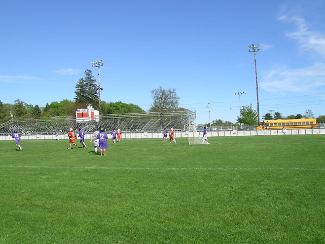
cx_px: 188
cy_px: 121
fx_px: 319
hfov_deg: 53.7
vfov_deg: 41.8
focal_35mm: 34
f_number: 6.3
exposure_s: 1/296
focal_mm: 5.8
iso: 50
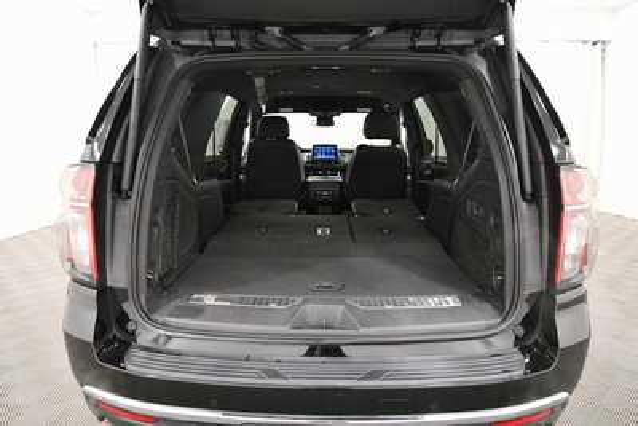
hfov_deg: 78.6
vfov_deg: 57.3
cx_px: 319
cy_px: 213
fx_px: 390
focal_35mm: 22
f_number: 5.3
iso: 3200
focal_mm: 15
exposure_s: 1/100
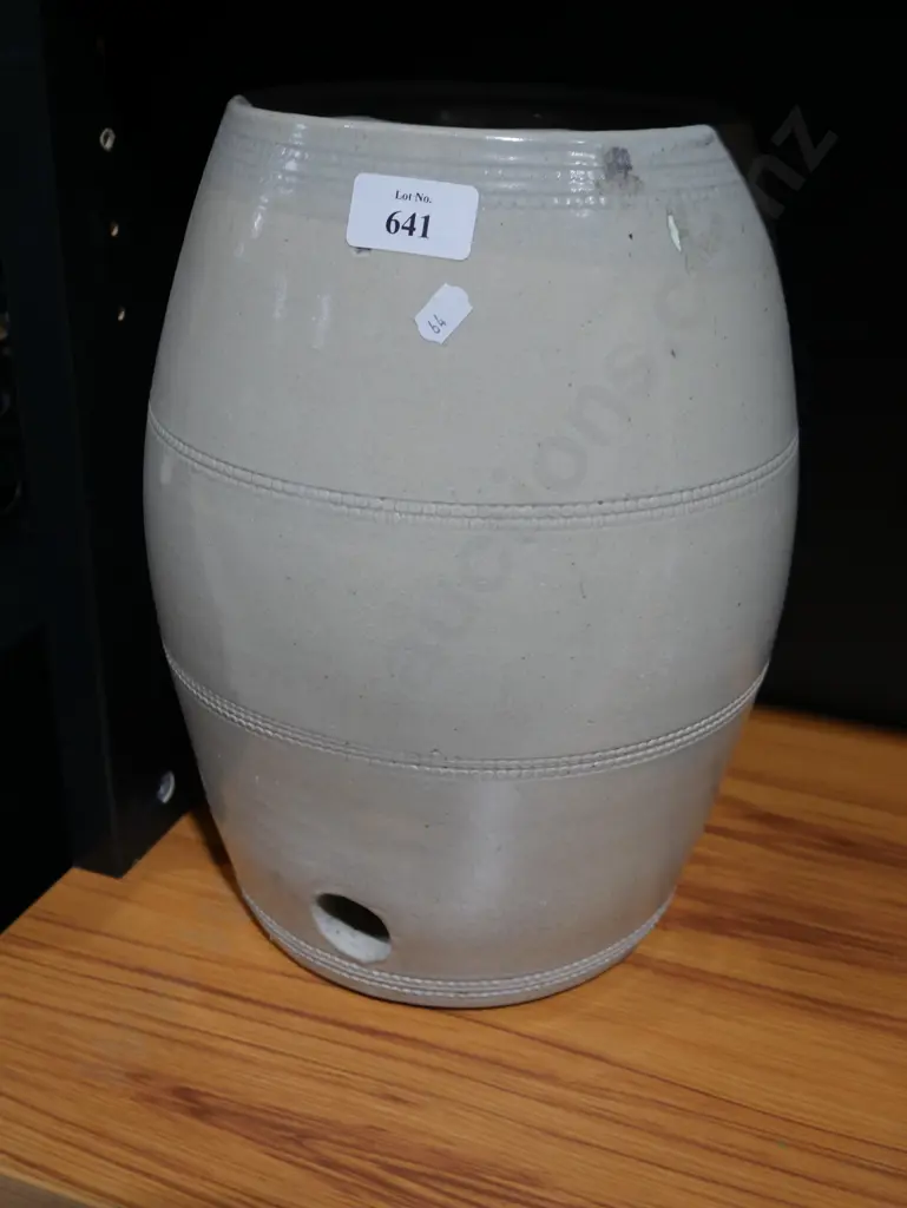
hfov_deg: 36.0
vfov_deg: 46.8
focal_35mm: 40
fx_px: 1396
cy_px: 604
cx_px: 454
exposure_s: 1/60
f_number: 4.4
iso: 320
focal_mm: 20
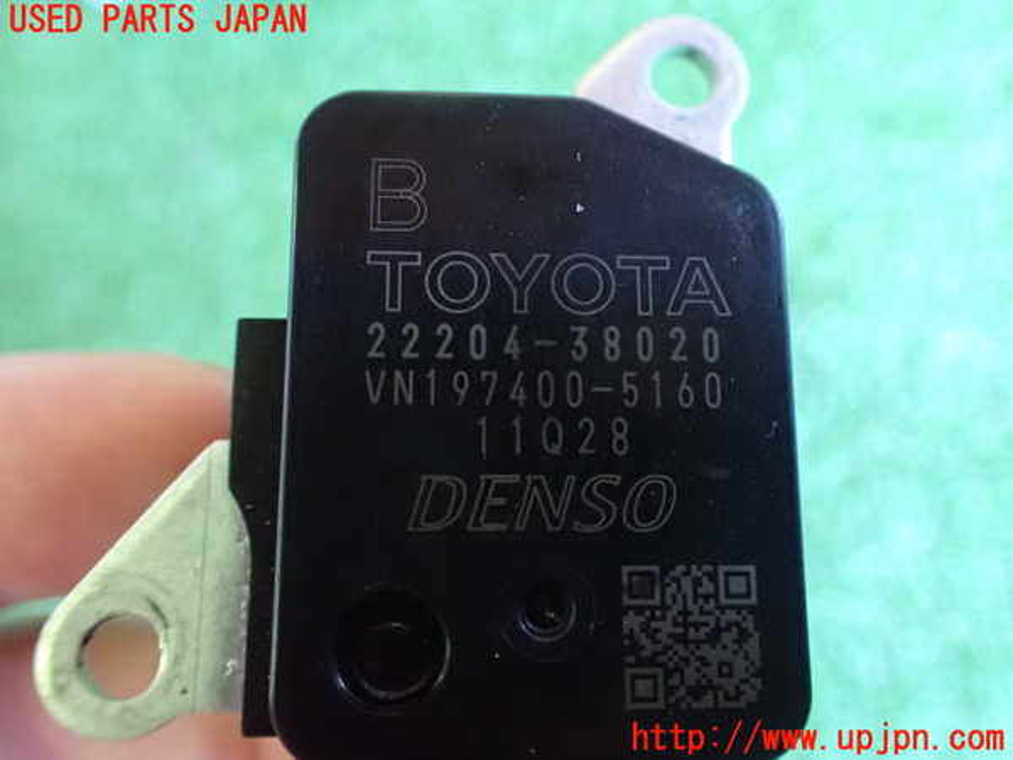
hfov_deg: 60.0
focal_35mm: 30
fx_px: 878
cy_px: 380
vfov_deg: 46.8
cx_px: 506
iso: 1600
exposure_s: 1/30
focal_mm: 5.4
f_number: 2.3
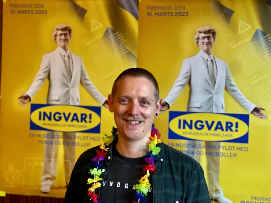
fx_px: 407
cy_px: 102
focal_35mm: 52
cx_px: 136
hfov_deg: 36.8
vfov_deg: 28.0
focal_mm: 6
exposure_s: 1/100
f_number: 2
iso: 250
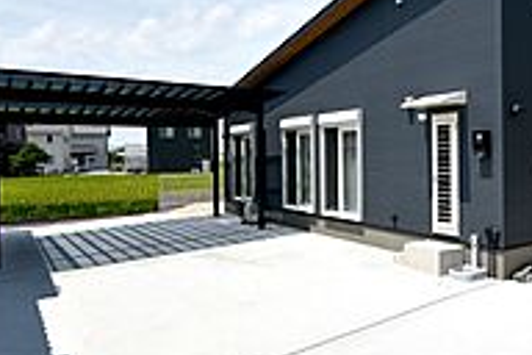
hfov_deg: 55.1
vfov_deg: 41.0
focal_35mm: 32
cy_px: 153
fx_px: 473
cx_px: 416
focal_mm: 16
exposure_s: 1/500
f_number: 11
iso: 200
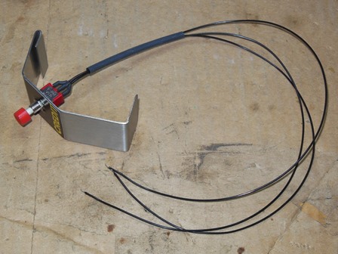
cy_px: 127
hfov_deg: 33.8
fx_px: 557
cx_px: 169
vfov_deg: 25.7
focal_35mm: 57
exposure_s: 1/60
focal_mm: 10.2
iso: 125
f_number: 4.1
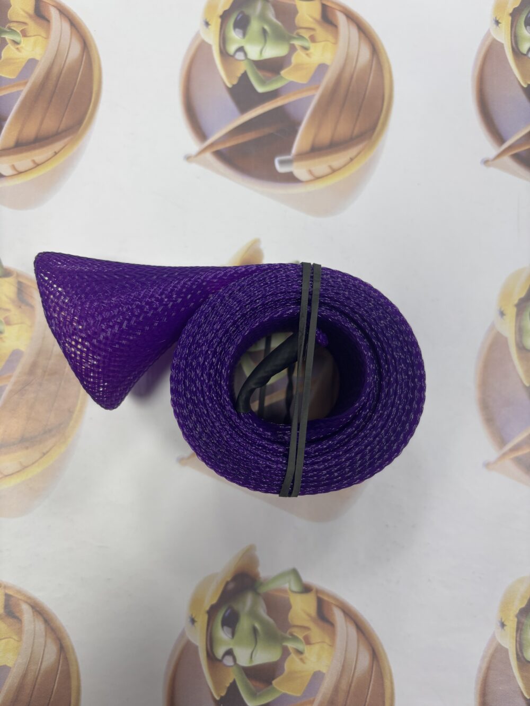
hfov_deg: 53.1
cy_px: 353
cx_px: 265
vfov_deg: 67.3
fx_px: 531
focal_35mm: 26
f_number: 1.6
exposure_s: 1/60
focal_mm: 5.96
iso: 80
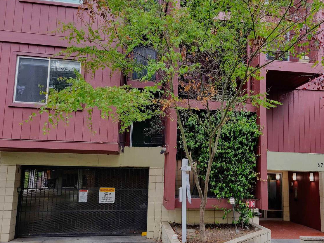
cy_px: 136
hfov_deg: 59.7
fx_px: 281
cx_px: 186
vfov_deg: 46.7
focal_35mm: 30
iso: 160
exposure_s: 1/120
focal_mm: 5.4
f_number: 1.8
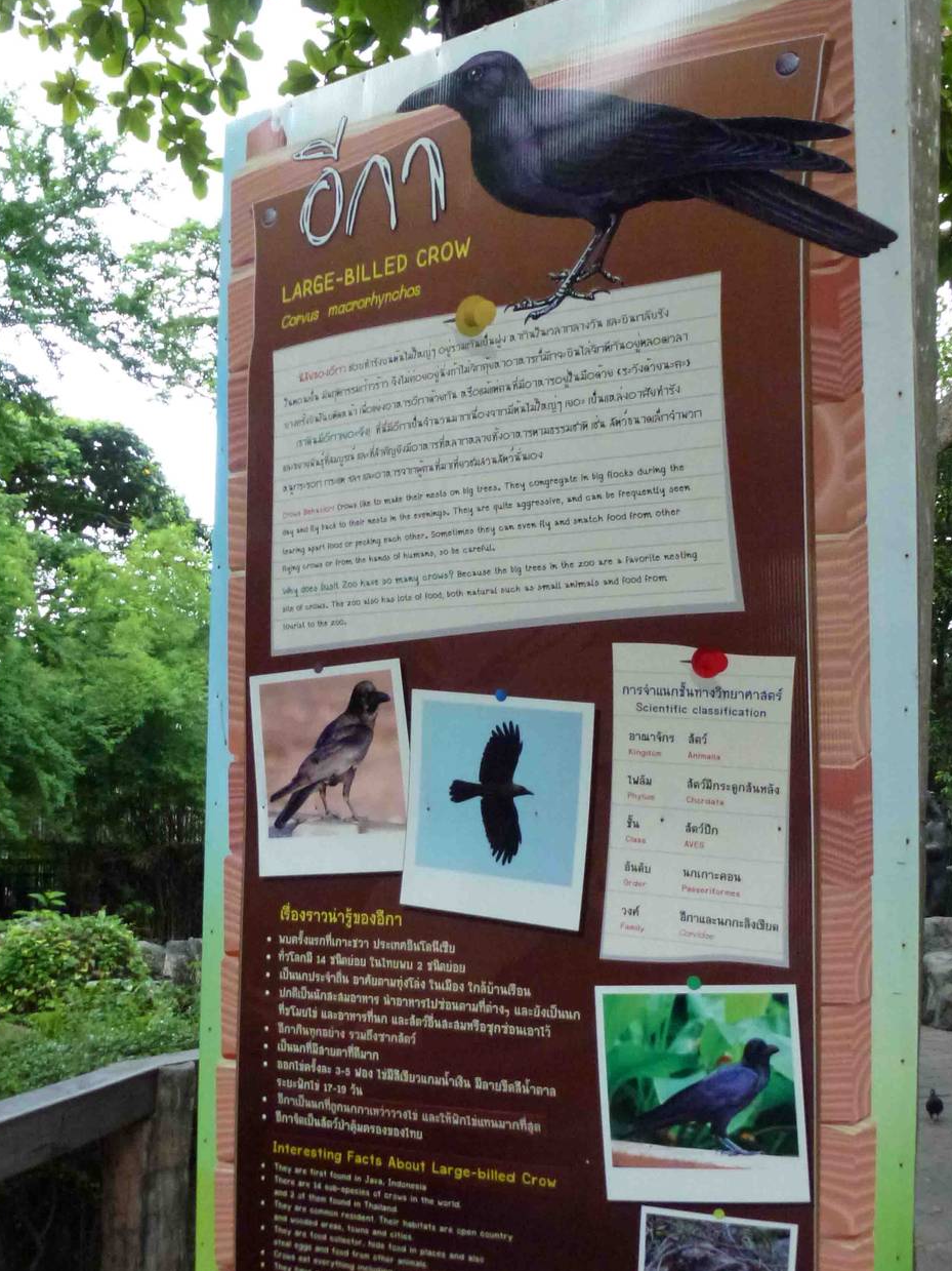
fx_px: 1137
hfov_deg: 45.0
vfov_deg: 57.6
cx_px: 604
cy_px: 793
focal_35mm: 31
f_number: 3.3
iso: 500
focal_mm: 4.3
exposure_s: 1/125
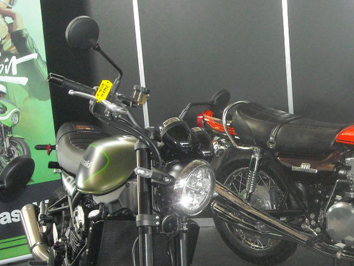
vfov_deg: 23.2
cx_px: 275
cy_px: 172
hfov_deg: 30.1
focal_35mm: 63
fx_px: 644
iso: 400
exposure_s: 1/60
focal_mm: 5.7
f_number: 2.8
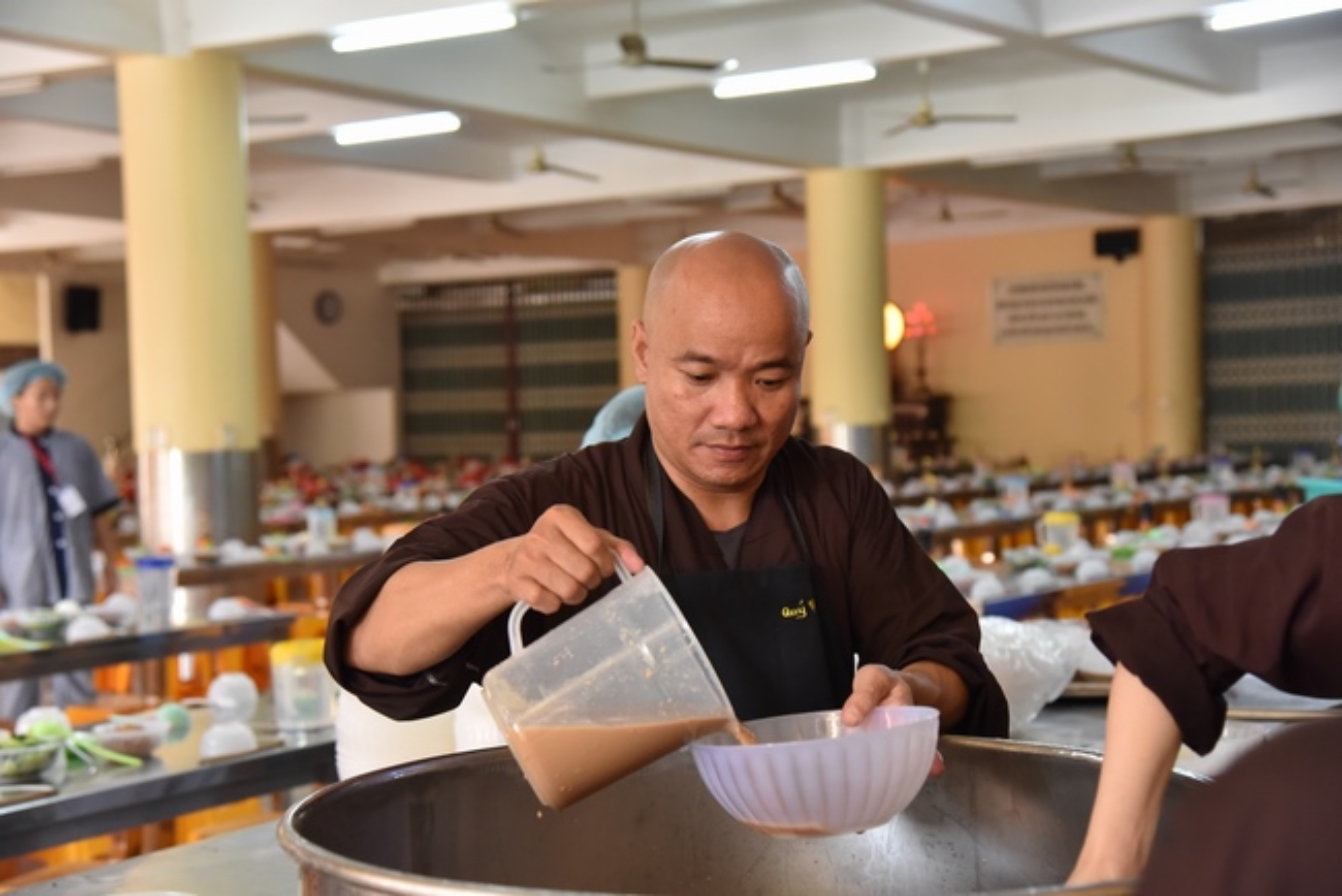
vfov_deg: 23.4
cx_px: 671
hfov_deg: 34.5
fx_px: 2163
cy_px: 448
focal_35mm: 58
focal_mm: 58
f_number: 4.5
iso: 3200
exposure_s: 1/125
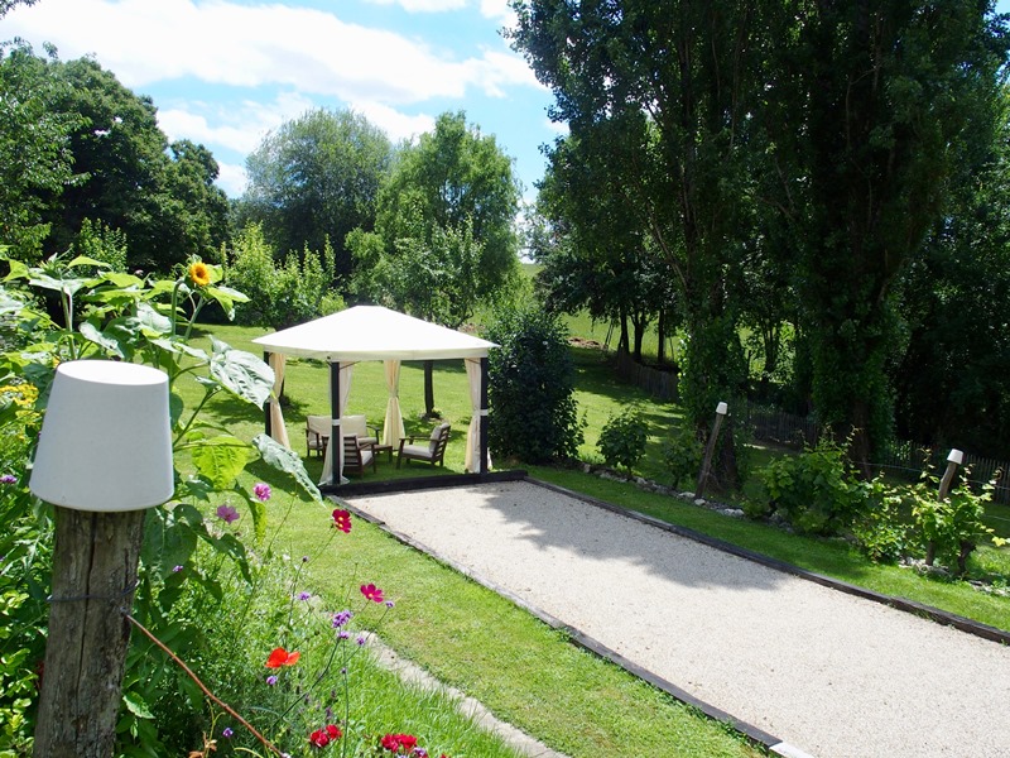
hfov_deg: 56.8
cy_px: 379
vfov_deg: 44.2
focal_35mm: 32
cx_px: 505
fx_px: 934
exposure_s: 1/500
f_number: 4.5
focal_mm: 6.7
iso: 100
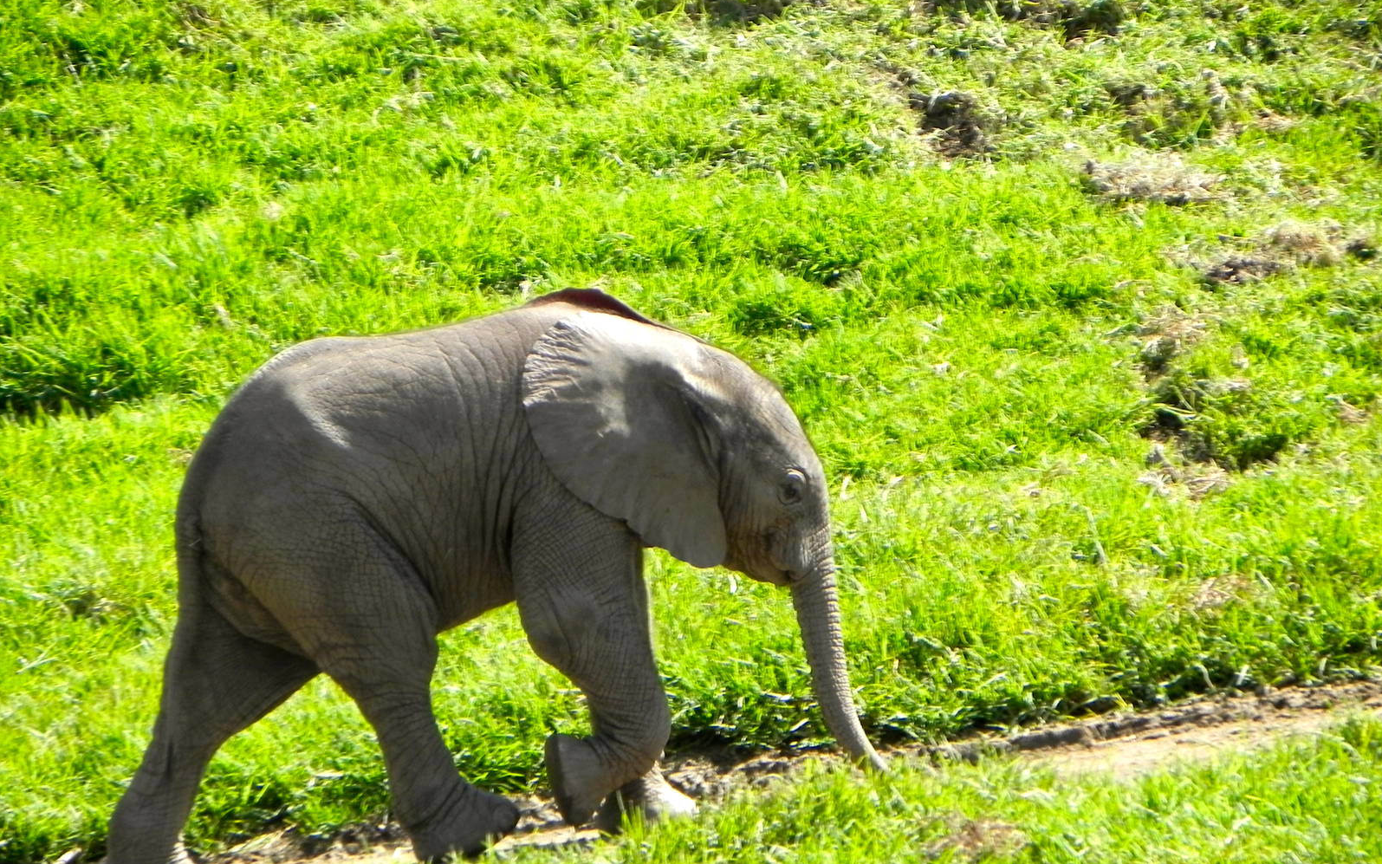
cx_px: 692
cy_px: 481
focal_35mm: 452
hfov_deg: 4.6
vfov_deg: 2.9
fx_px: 17025
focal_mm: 75.7
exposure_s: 1/285
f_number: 5.6
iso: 160
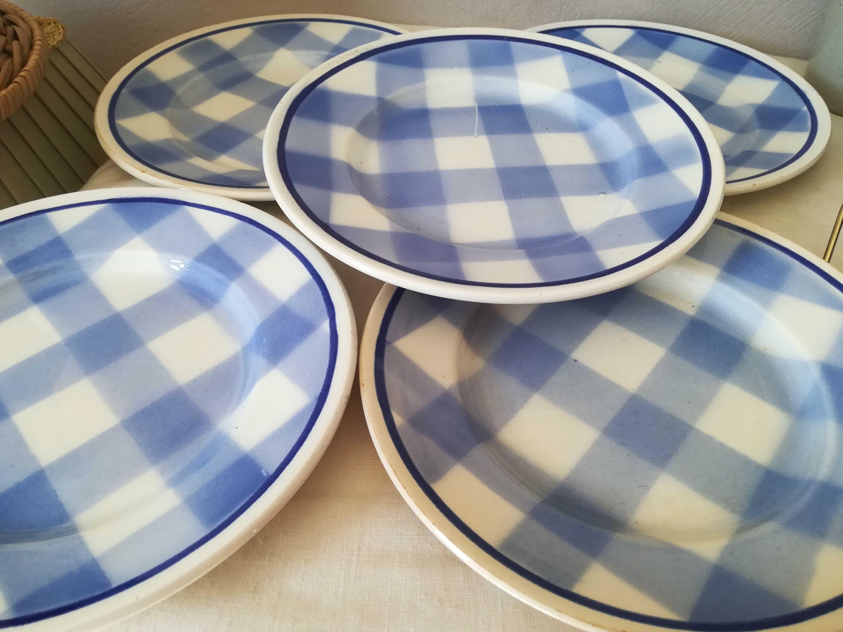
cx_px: 422
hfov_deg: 67.3
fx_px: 633
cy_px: 316
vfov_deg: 53.1
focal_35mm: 26
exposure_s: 1/30
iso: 80
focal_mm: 3.83
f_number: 2.2
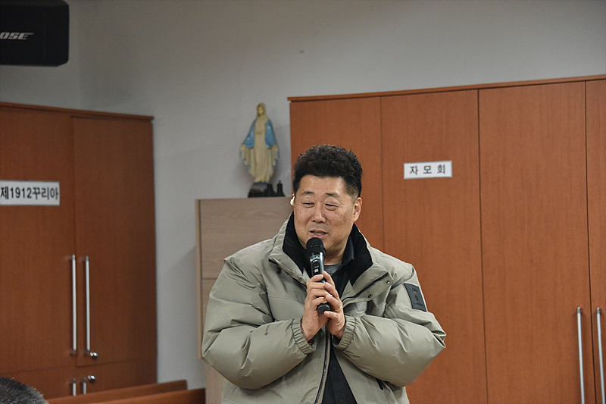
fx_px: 2104
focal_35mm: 125
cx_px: 303
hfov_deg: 16.4
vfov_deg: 11.0
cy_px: 202
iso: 4500
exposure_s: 1/125
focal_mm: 125
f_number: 6.3
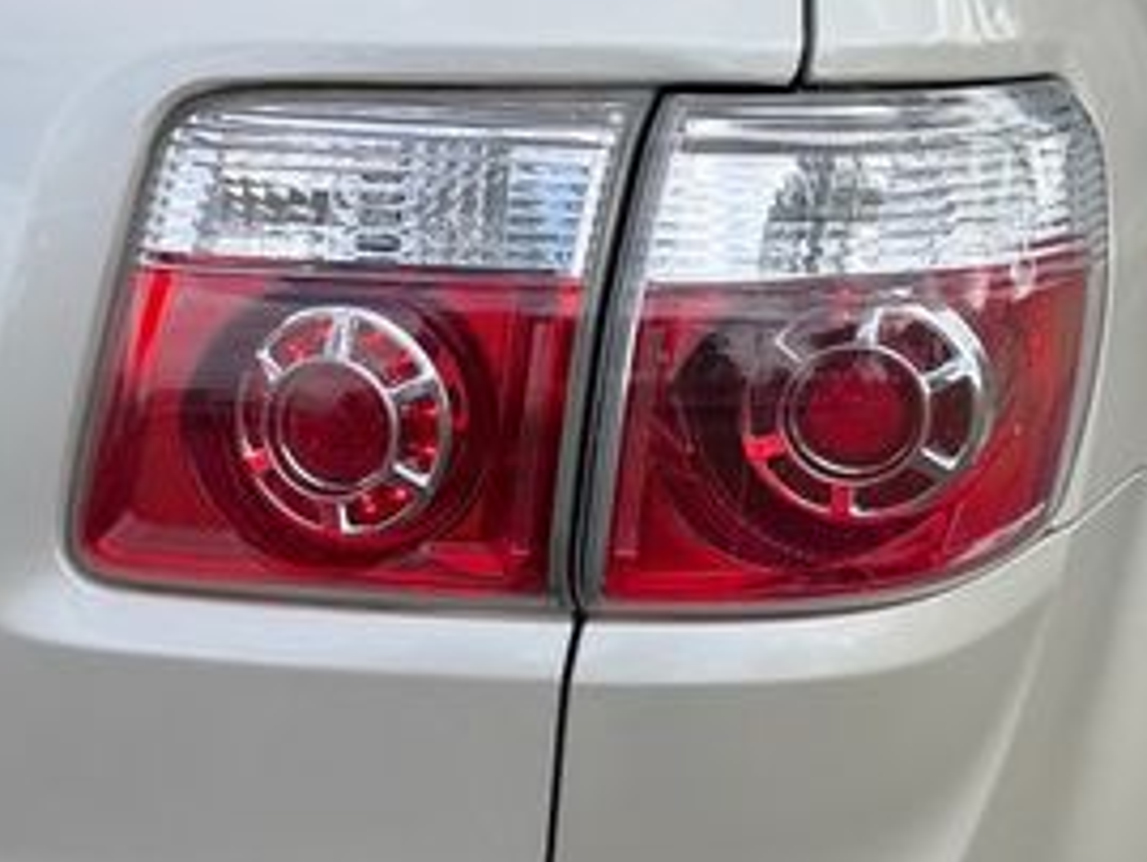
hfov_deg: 32.6
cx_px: 196
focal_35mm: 57
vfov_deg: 25.3
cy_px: 674
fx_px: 1890
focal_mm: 6.76
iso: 80
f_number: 1.78
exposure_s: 1/2703
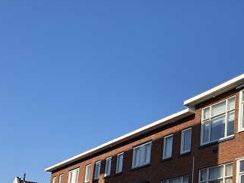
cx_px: 240
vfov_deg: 25.1
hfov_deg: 31.9
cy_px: 174
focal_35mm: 56
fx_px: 395
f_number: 1.8
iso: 32
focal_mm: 4.25
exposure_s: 1/2825
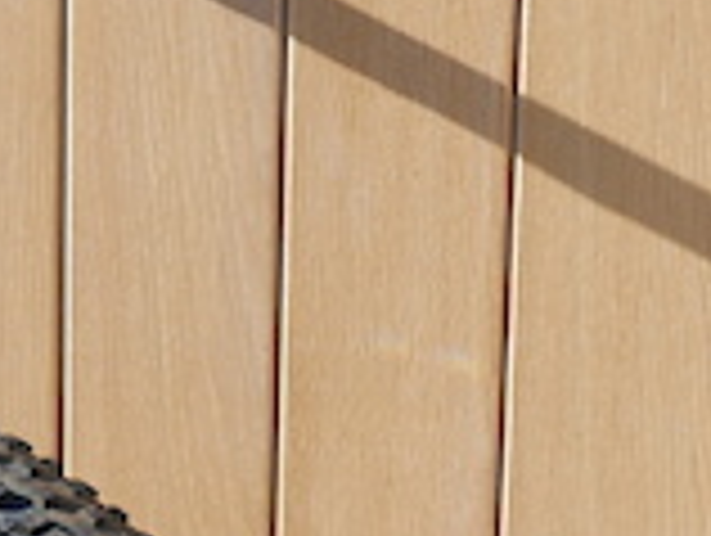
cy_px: 453
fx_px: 4155
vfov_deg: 7.4
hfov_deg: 9.0
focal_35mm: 202
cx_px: -837
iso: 200
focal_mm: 20
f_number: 11
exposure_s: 1/100
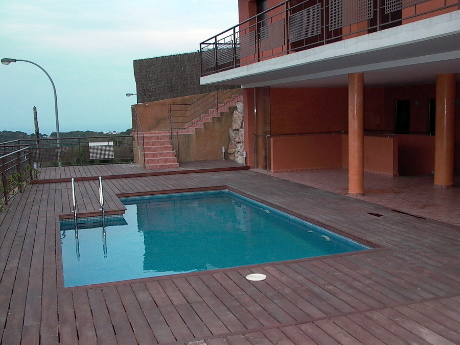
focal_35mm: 38
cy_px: 172
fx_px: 505
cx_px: 230
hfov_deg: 49.0
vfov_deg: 37.7
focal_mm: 8.19
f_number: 2.13
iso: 100
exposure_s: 1/97.9
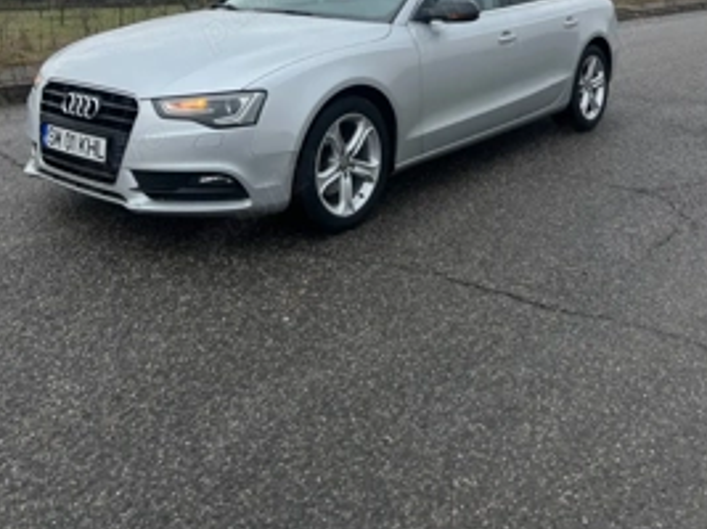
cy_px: 13
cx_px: 339
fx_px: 796
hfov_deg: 47.9
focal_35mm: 39
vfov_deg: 33.9
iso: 50
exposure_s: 1/1431
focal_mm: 5.7
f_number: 1.5
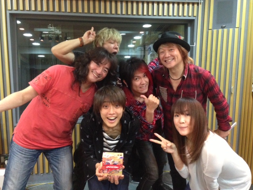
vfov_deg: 41.8
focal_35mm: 34
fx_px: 249
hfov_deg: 53.9
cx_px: 128
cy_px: 94
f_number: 2.4
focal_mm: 4.13
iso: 400
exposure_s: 1/20
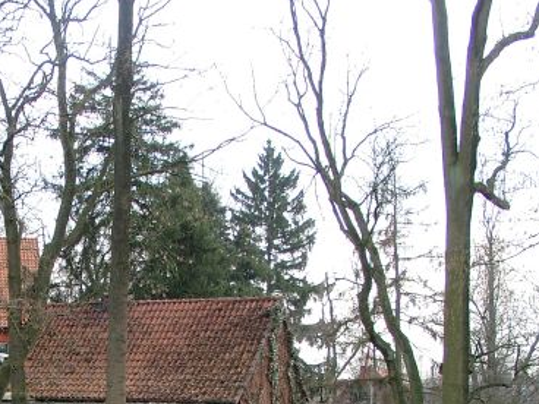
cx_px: 91
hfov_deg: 25.8
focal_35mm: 74
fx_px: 1152
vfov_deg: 19.5
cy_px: 381
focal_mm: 7.13
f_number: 4
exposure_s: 1/122
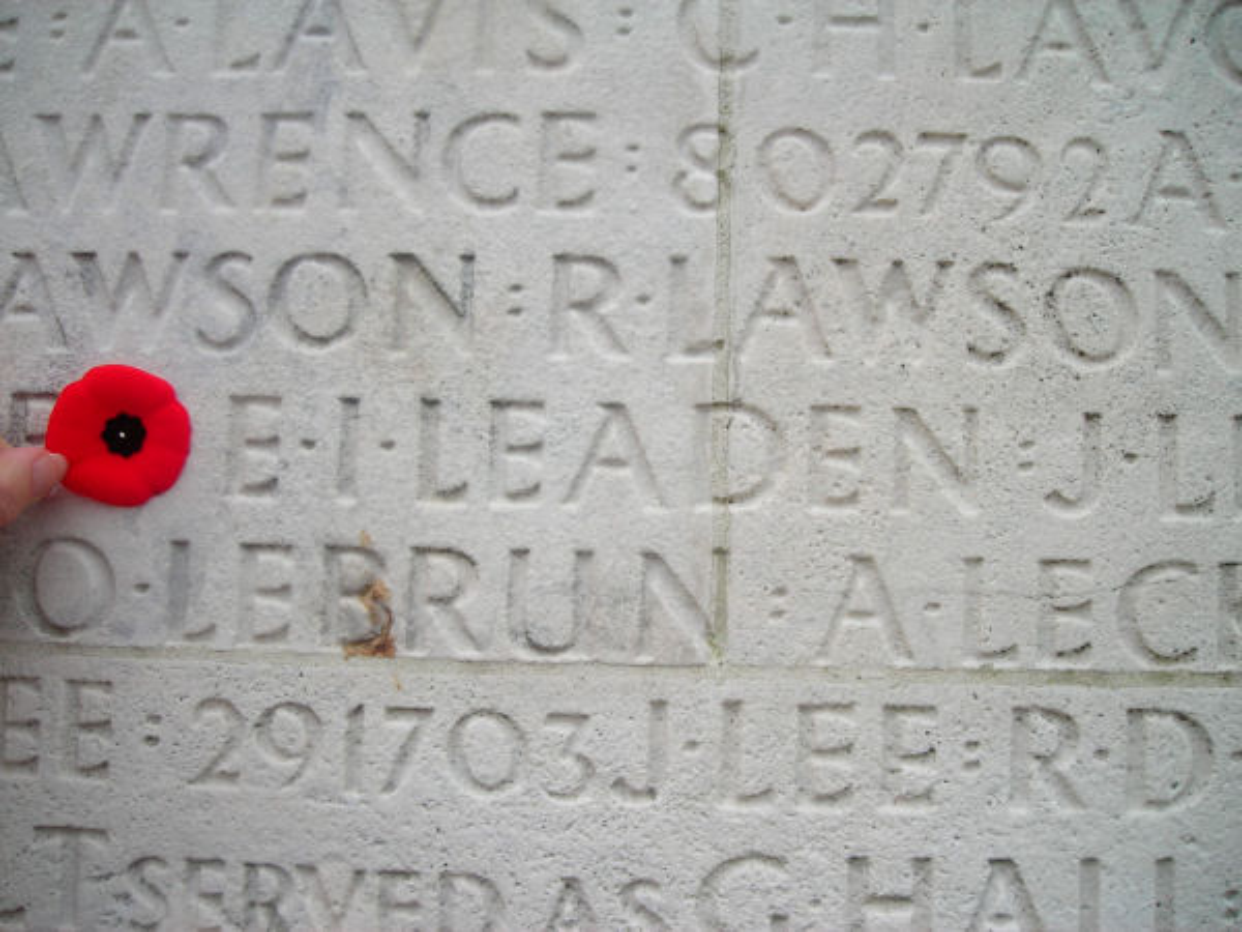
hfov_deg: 49.0
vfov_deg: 37.7
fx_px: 1363
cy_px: 466
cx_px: 621
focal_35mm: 38
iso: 50
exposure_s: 1/175
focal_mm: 6.3
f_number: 3.2
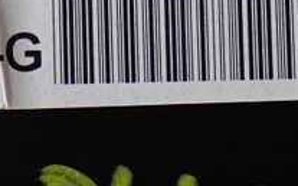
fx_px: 1672
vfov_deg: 6.3
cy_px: 4
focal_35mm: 206
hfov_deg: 10.2
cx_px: 186
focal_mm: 11.88
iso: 320
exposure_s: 1/60
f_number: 3.8
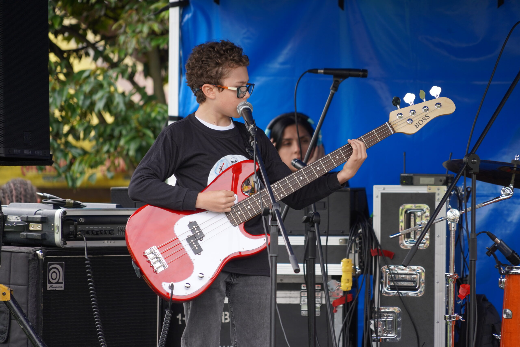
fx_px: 3467
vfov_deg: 5.7
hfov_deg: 8.6
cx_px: 260
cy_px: 174
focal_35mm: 240
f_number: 6.3
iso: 500
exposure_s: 1/250
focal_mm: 240
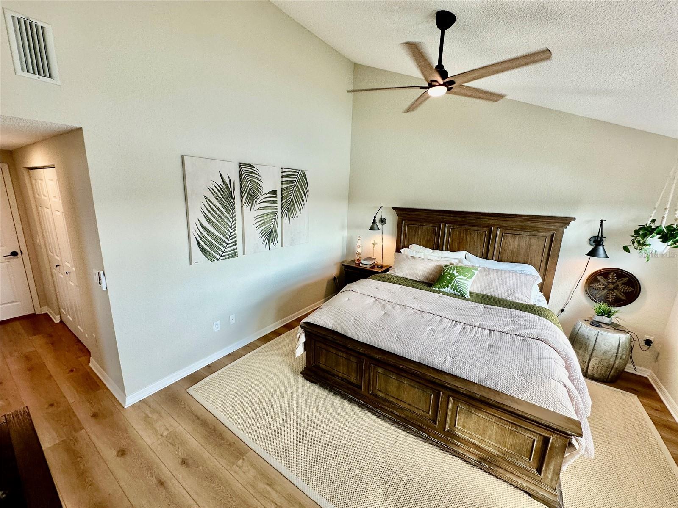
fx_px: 274
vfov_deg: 85.7
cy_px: 254
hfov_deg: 102.1
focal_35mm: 14
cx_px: 339
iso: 80
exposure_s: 1/120
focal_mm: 2.22
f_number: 2.2
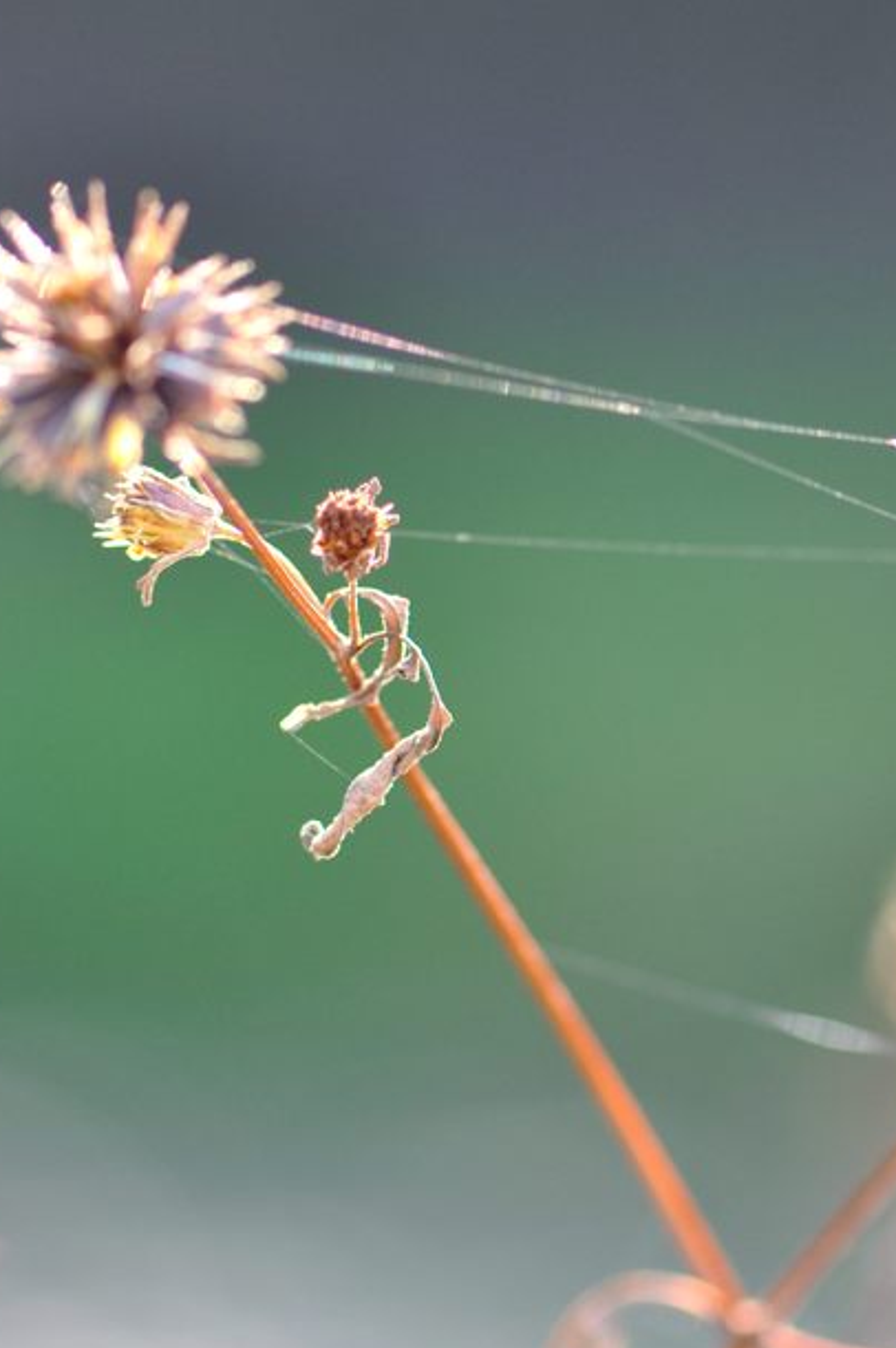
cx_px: 364
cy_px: 810
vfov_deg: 7.8
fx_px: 9872
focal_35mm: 264
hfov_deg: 5.2
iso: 200
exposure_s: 1/125
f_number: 3
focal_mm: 105
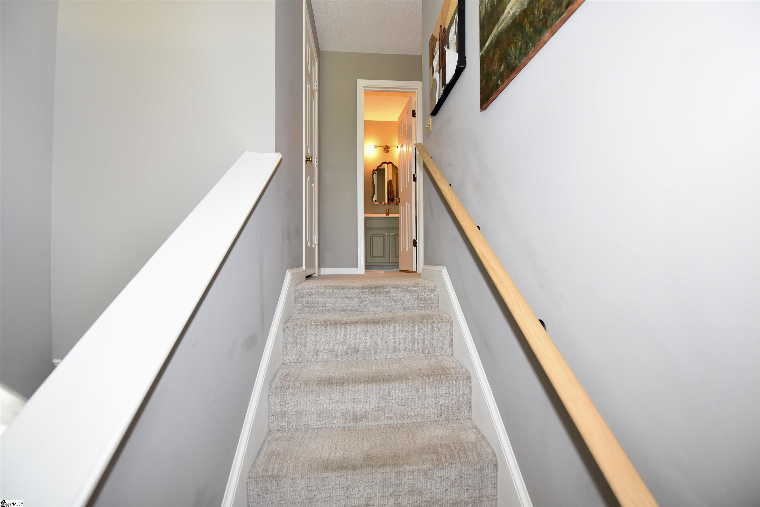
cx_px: 380
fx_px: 317
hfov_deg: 100.4
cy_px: 254
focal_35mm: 15
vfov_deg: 77.4
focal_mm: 15
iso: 800
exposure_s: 1/80
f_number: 4.5
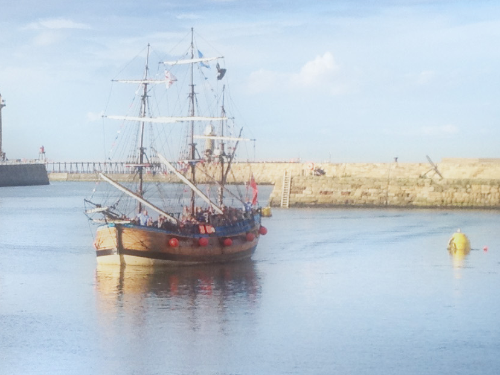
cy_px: 284
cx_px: 75
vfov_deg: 10.7
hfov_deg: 14.2
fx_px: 1993
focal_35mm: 138
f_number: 2.4
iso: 64
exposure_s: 1/1200
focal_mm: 4.28
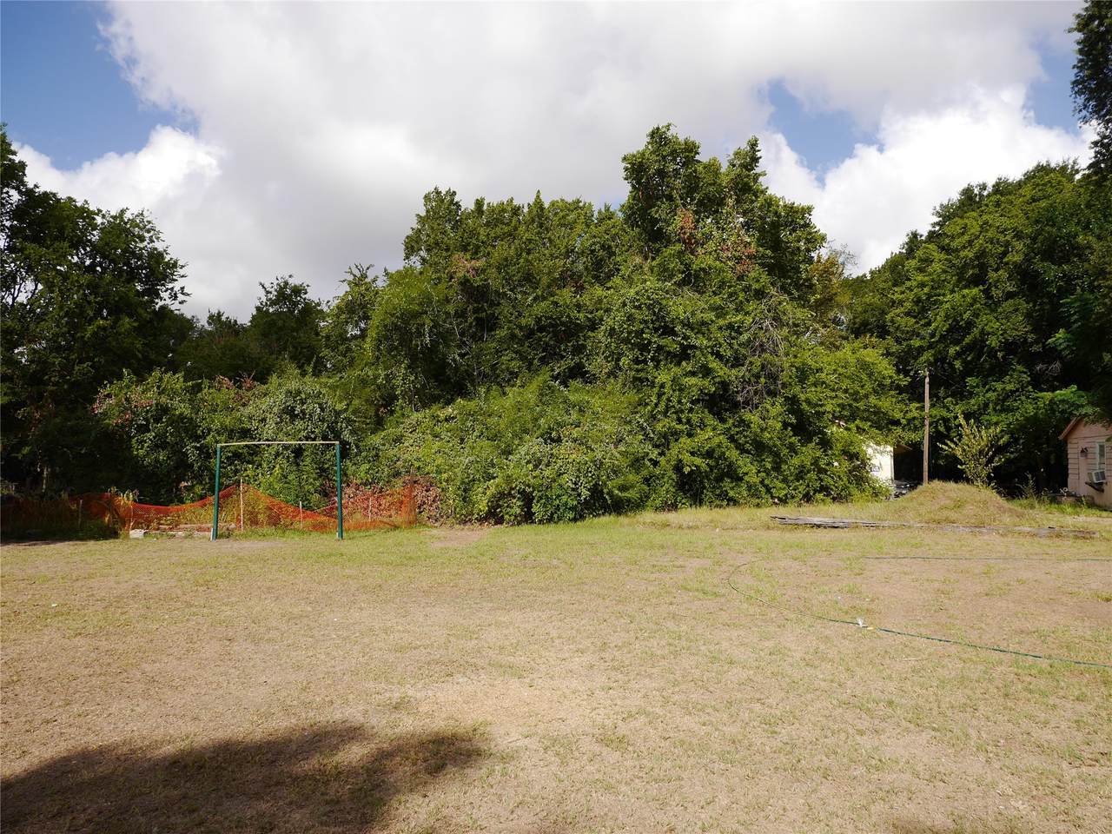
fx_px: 771
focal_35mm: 24
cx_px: 556
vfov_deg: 56.8
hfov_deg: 71.6
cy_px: 417
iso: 160
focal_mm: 12
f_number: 7.1
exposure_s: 1/400
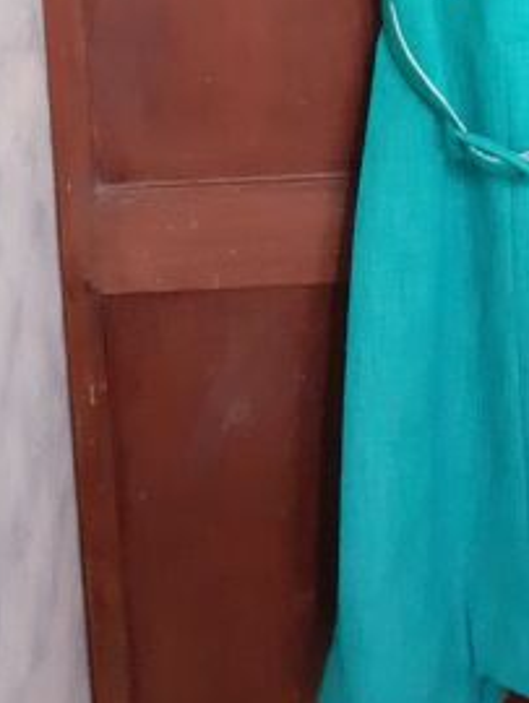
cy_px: -104
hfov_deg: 22.8
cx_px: 365
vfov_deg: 27.2
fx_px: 1302
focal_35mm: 64
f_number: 1.9
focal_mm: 3.6
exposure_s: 1/20
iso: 500
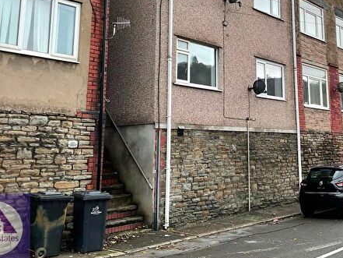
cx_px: 235
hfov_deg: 40.6
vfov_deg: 30.8
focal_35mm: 46
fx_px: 456
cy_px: 57
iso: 16
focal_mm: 3
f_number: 1.8
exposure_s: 1/160
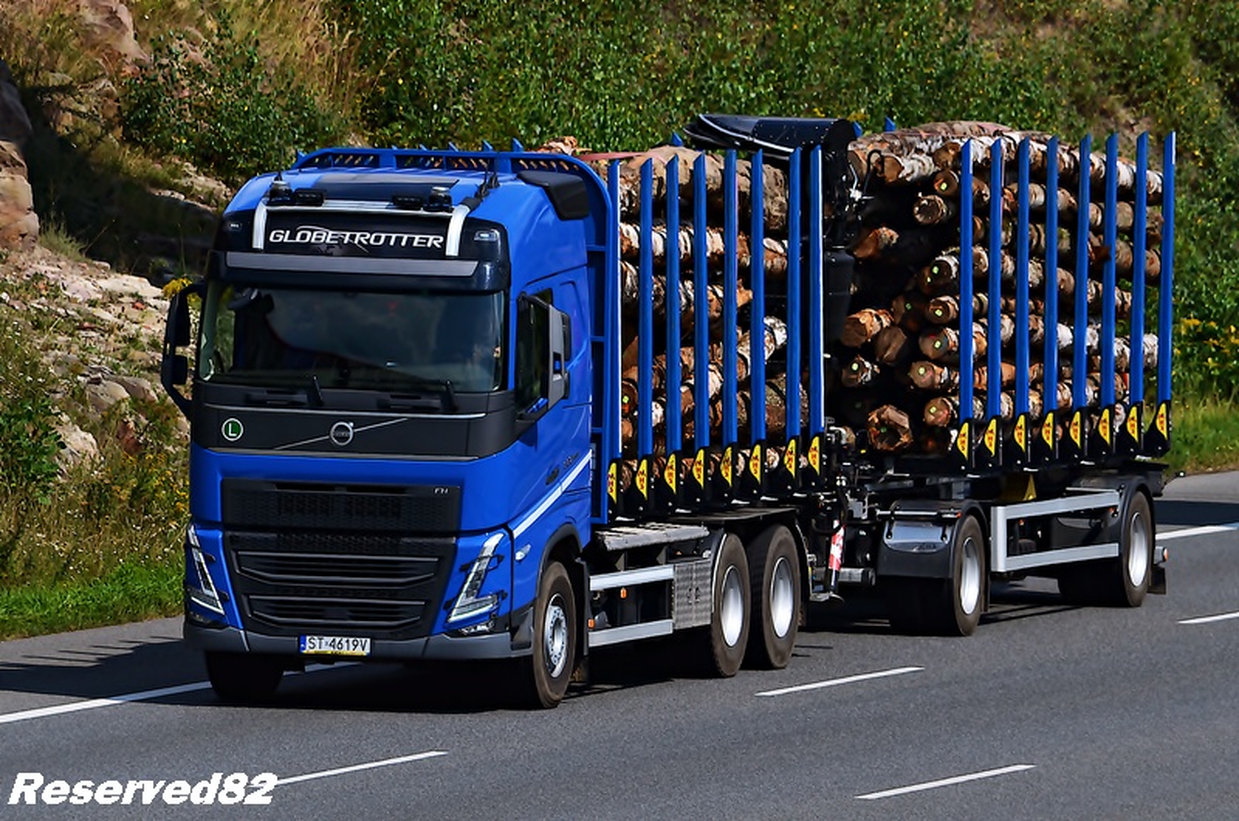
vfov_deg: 3.0
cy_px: 410
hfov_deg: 4.6
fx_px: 15457
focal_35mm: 450
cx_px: 620
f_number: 9
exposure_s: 1/800
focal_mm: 300
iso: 200
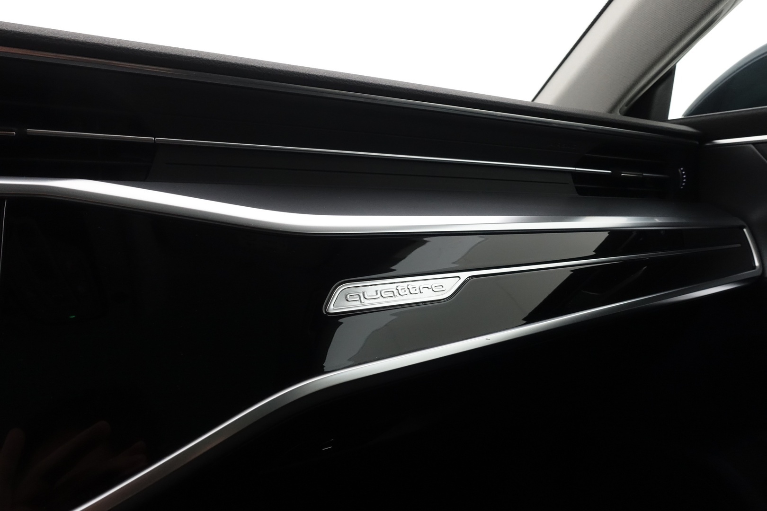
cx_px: 384
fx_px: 511
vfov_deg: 53.1
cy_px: 256
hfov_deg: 73.7
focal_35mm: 24
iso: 1000
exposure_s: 1/15
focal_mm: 8.8
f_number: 5.6
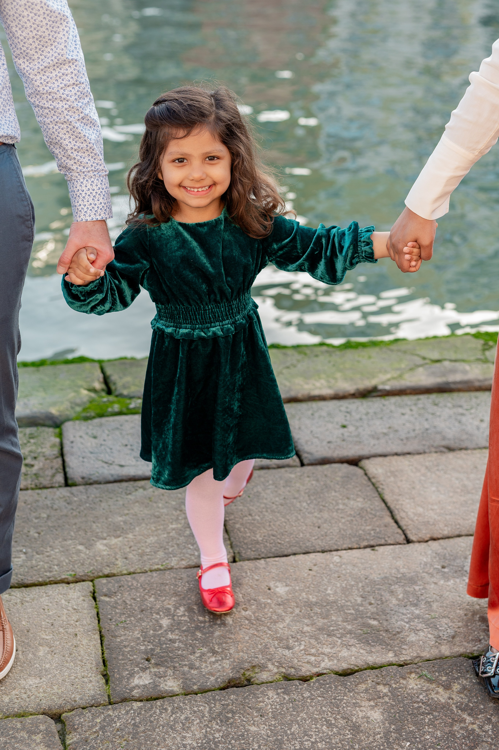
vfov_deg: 39.6
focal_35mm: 50
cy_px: 375
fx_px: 1041
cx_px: 250
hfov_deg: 27.0
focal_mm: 50
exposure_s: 1/400
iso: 250
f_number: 3.5
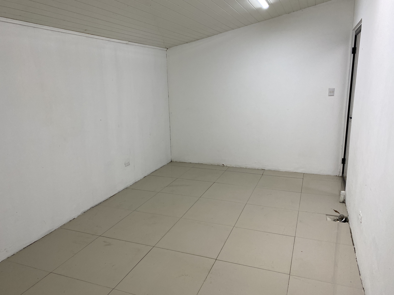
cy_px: 148
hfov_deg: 67.3
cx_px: 197
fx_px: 296
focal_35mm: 26
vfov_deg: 53.1
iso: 125
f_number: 1.8
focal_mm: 4.25
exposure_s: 1/120
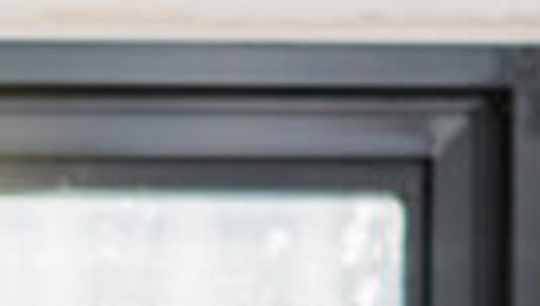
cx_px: 437
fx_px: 10784
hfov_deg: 2.9
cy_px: 874
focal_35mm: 752
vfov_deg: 1.6
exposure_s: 1/100
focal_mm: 85
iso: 200
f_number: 4
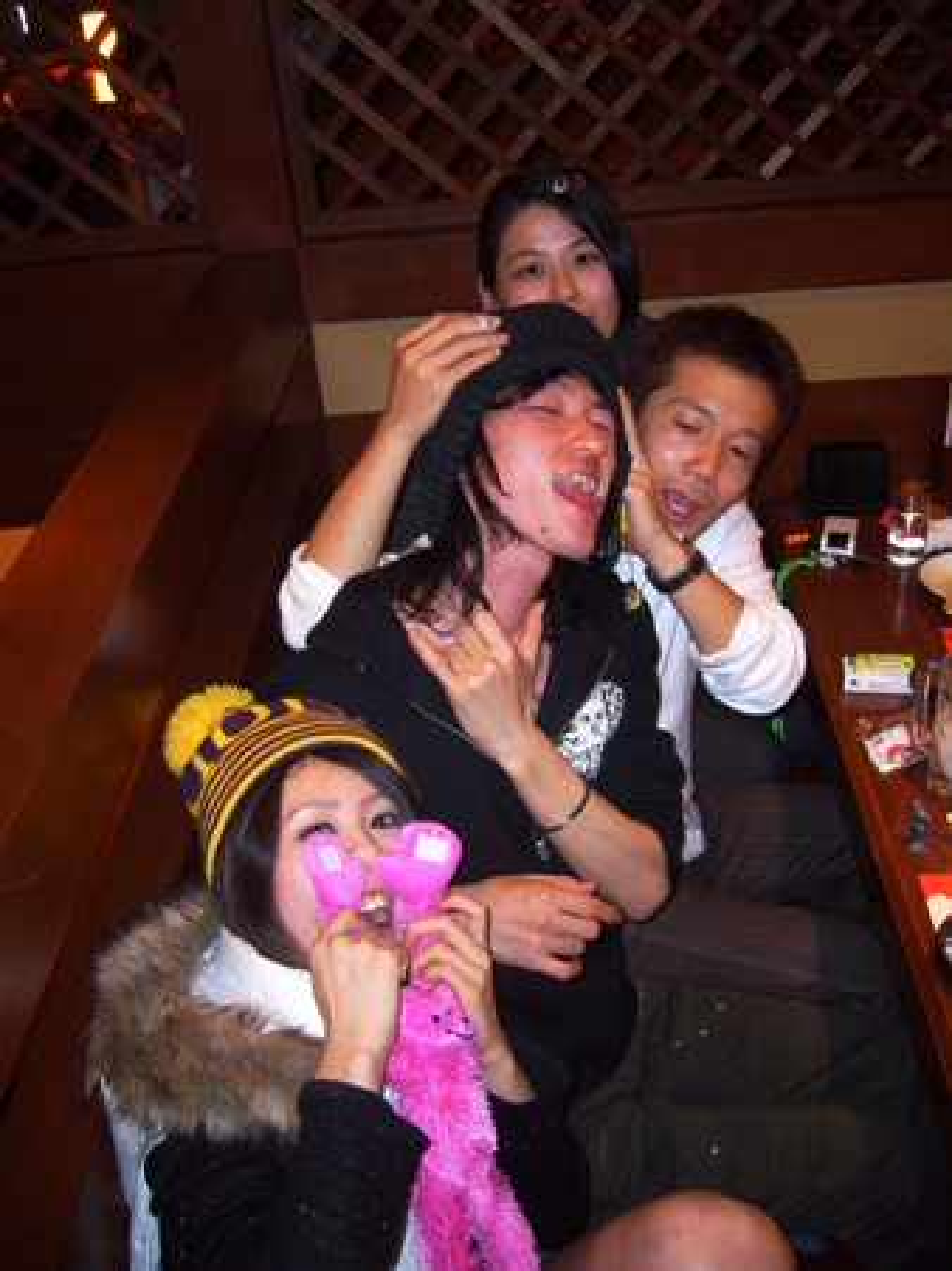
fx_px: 1284
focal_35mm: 35
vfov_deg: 52.6
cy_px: 636
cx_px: 476
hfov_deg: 40.7
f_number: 2.8
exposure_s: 1/8
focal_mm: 5.8
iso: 125
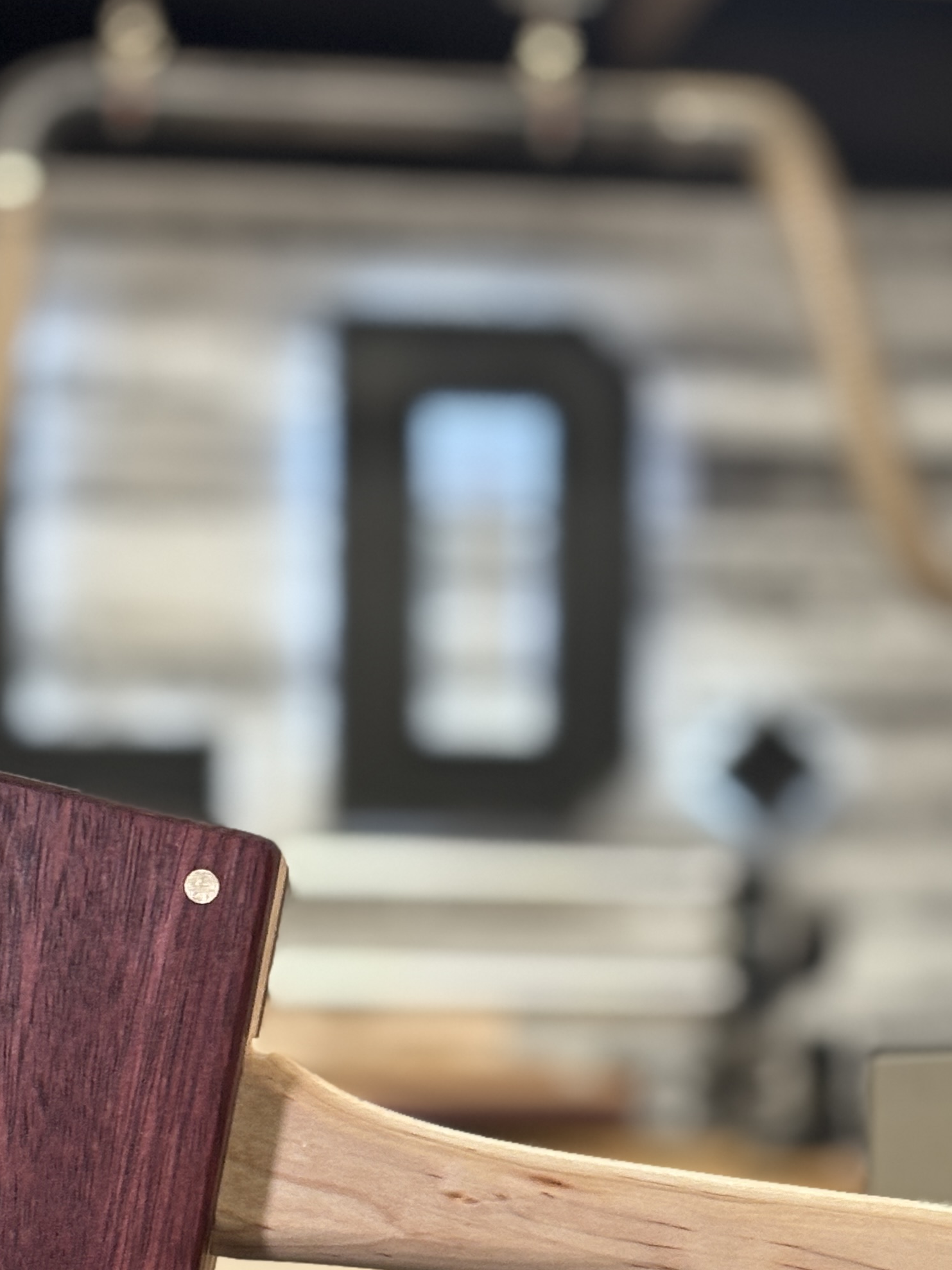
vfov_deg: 18.2
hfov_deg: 14.0
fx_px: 3888
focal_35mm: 106
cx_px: 466
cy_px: 1198
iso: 100
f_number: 1.6
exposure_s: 1/60
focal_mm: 5.96
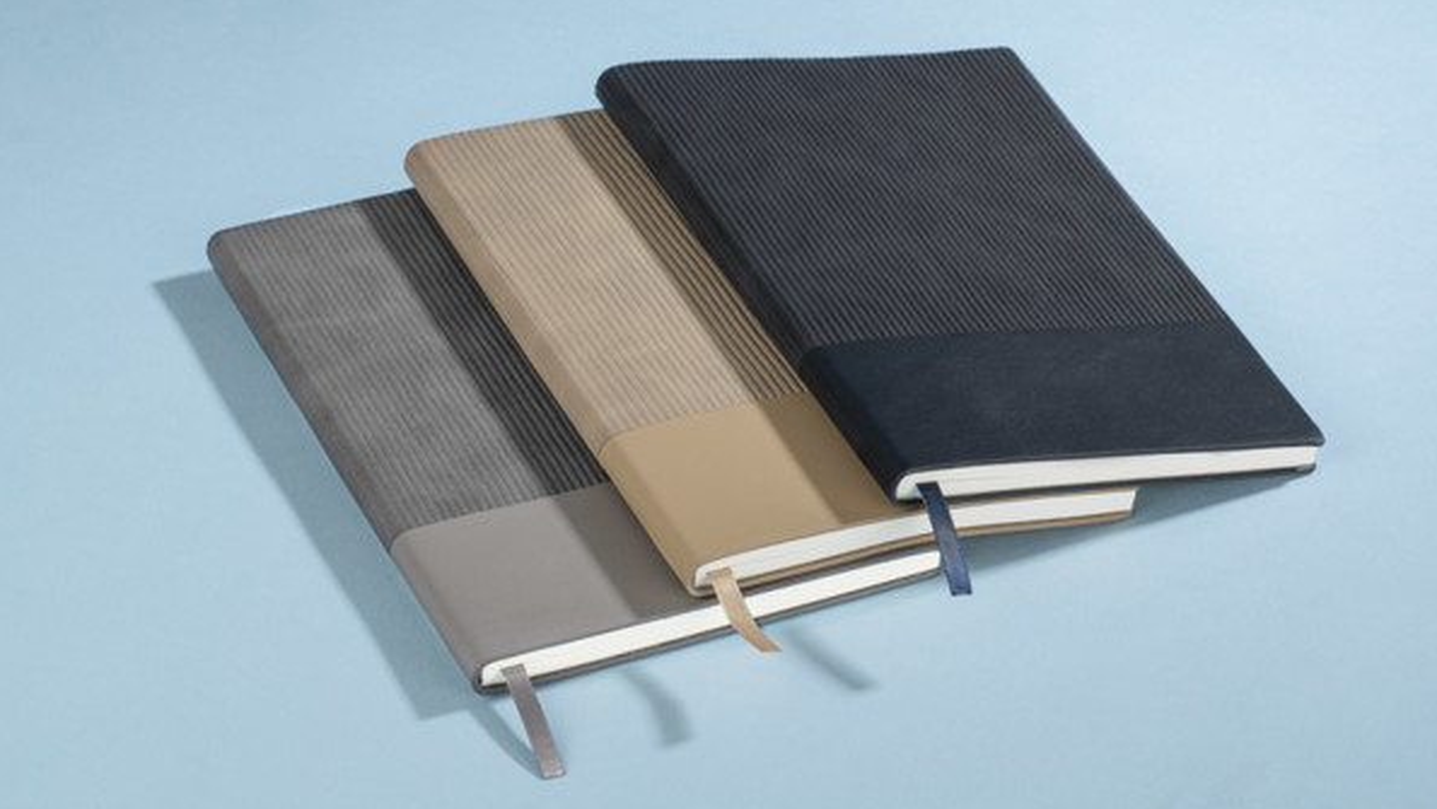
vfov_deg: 9.1
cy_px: 390
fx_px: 5107
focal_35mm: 134
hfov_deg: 16.0
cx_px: 715
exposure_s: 1/125
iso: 100
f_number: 13
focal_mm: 85
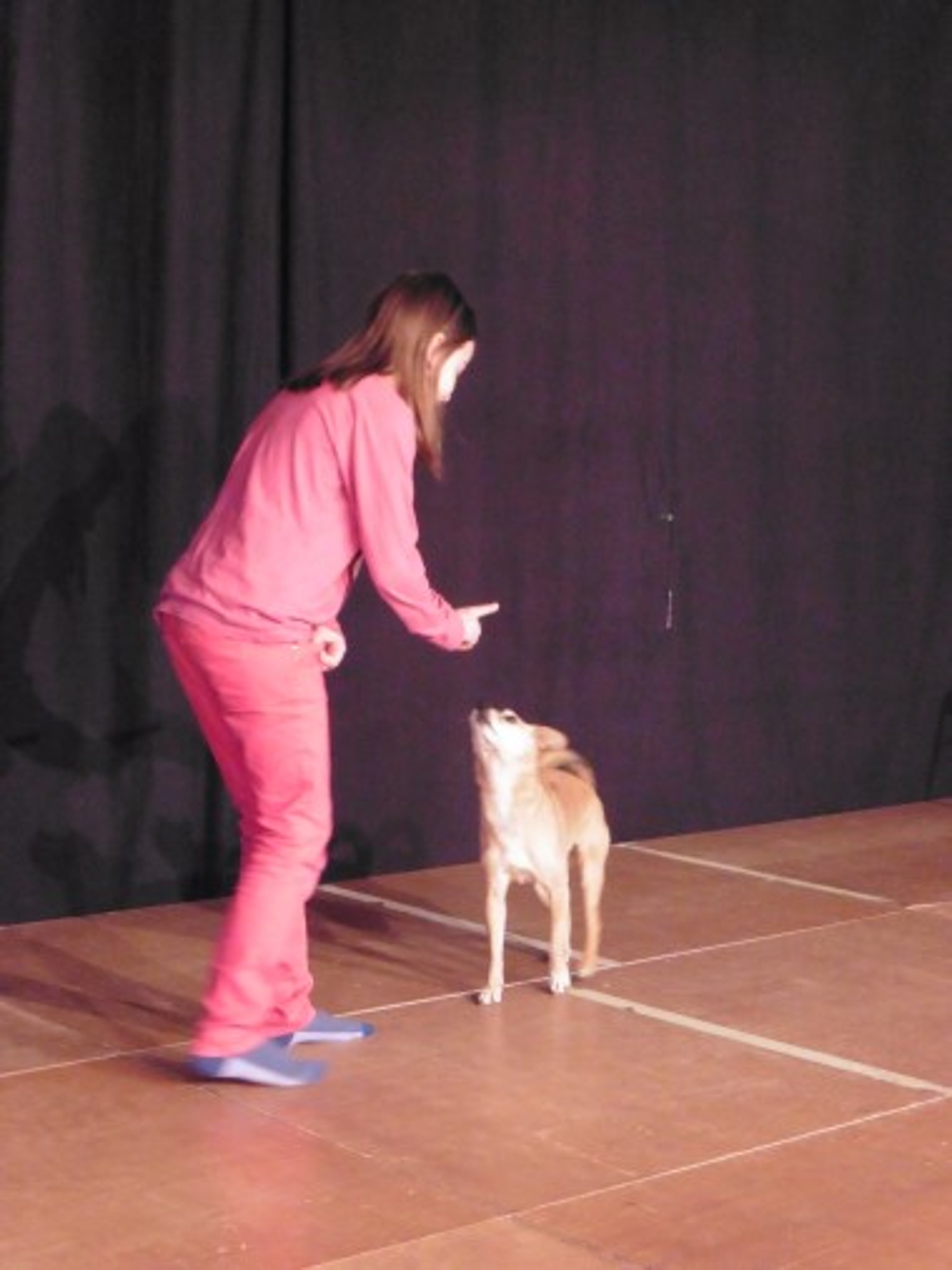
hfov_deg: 21.0
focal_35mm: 70
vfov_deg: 27.8
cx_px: 476
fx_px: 2568
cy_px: 635
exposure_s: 1/30
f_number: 5
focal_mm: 12.5
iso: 1600
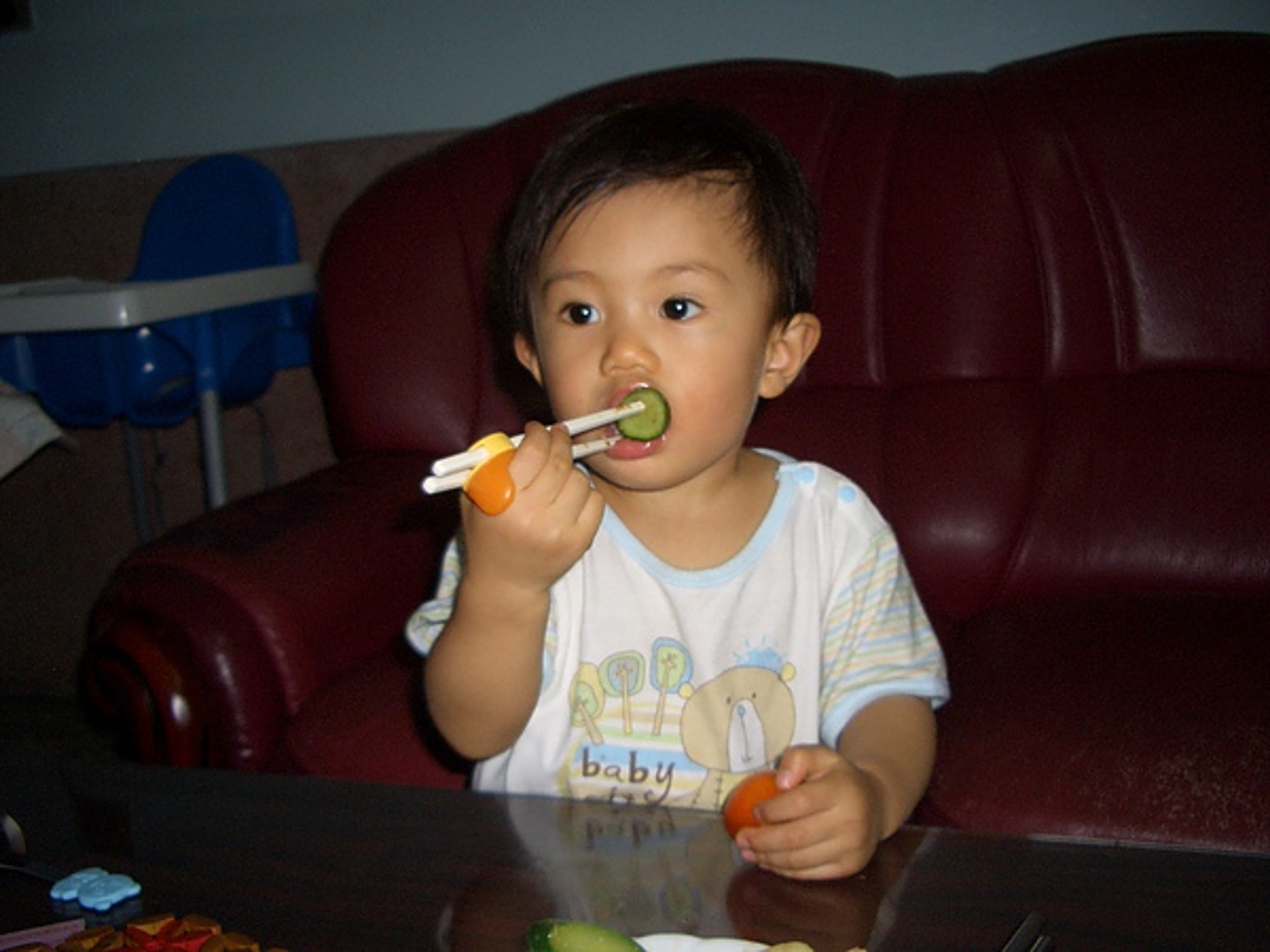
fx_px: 1284
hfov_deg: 52.6
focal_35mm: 35
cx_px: 635
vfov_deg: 40.7
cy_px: 476
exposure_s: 1/60
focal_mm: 5.8
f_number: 2.6
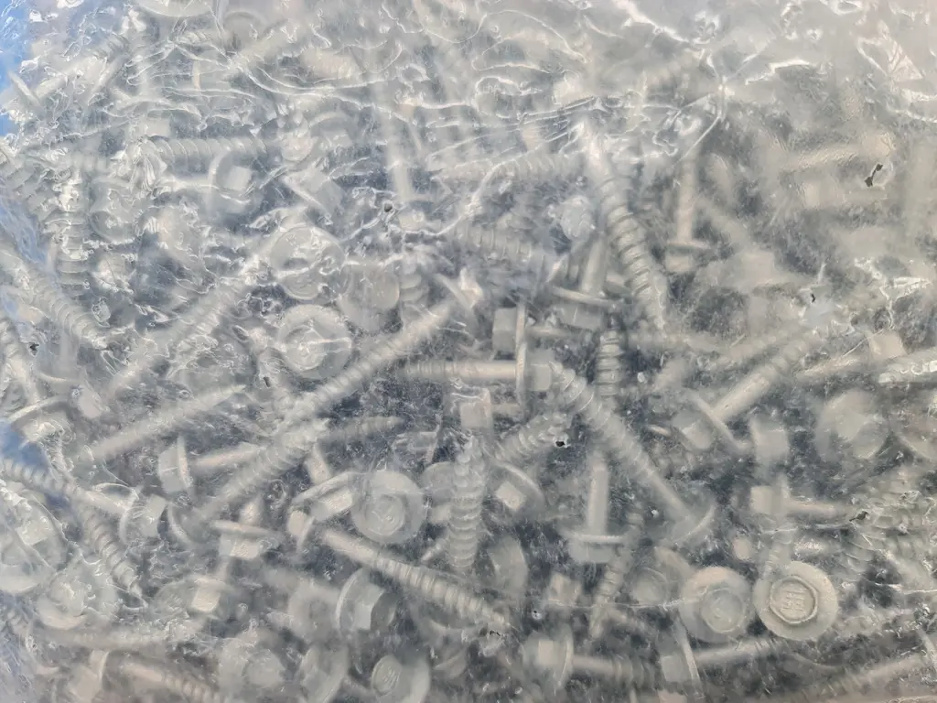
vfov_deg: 54.9
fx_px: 677
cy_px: 352
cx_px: 468
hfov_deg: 69.4
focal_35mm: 25
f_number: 1.8
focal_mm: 7
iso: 64
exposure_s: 1/100
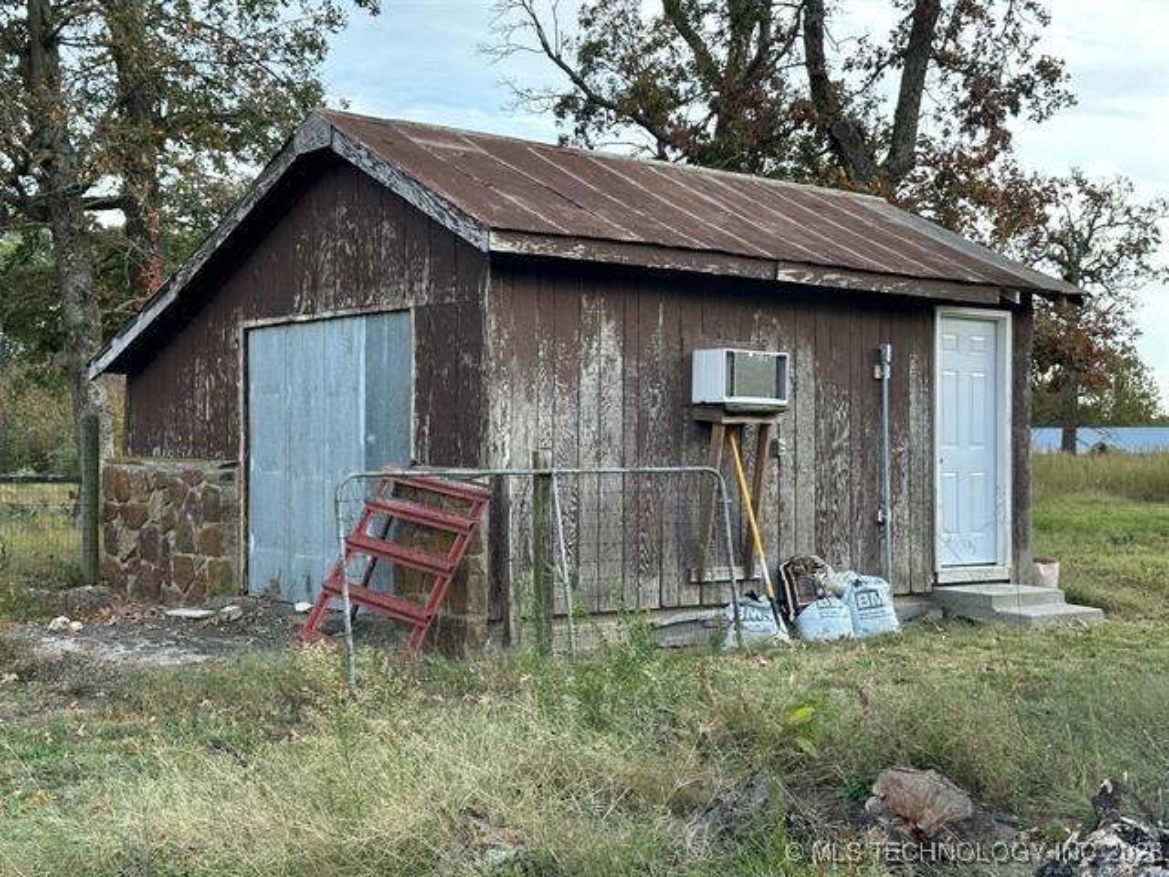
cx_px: 584
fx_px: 1621
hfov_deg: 39.7
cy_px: 438
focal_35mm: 48
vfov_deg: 30.3
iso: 64
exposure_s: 1/407
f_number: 1.78
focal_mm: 6.86
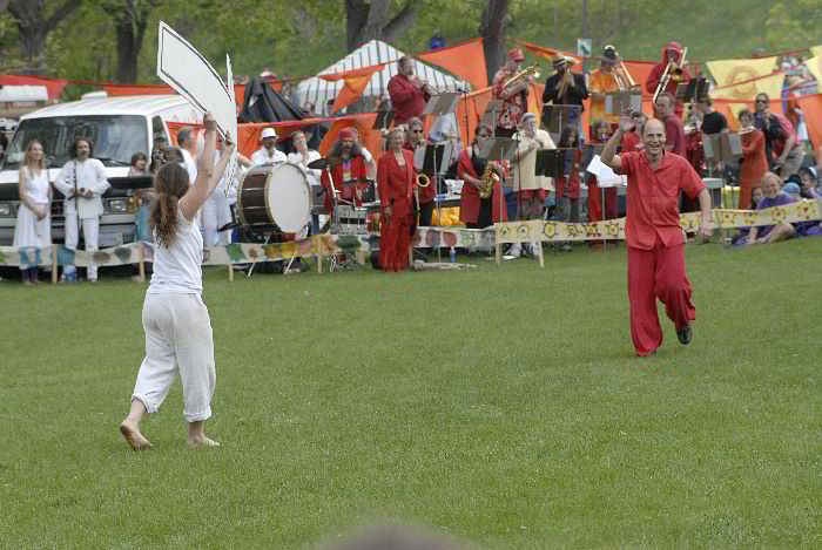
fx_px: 4288
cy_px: 275
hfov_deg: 11.0
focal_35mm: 188
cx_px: 411
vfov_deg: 7.3
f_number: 5.6
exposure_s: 1/500
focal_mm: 125
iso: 400
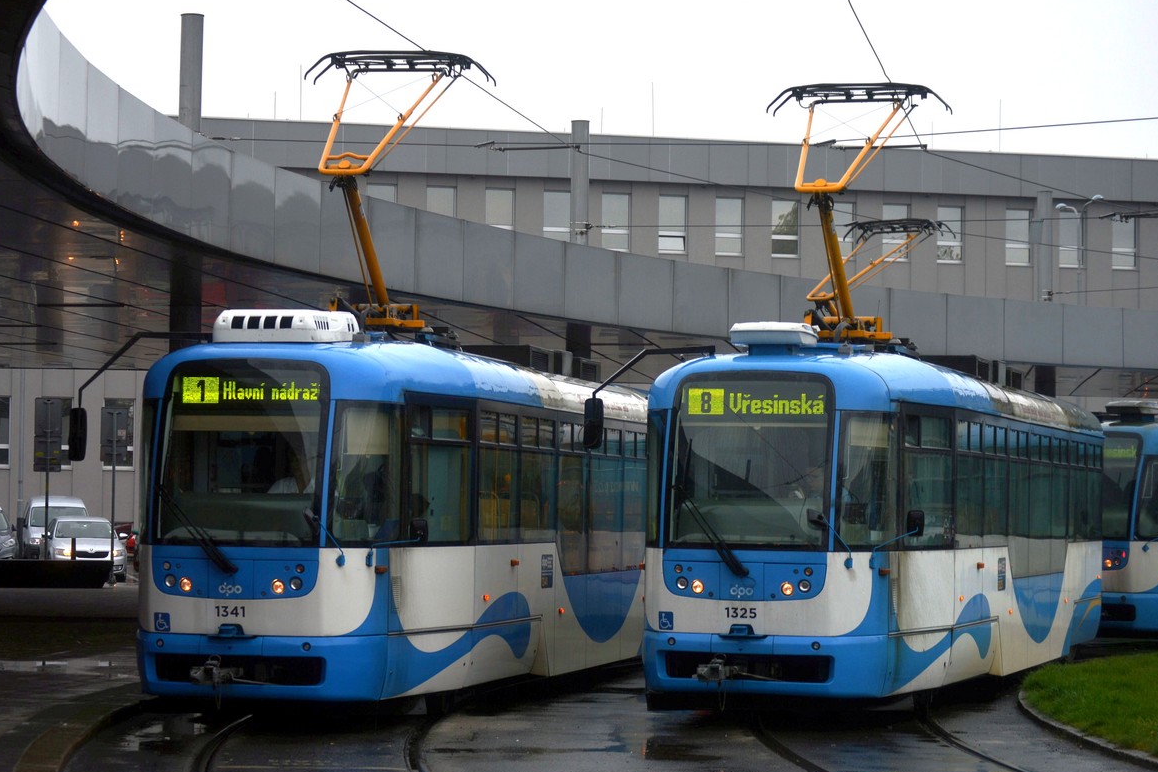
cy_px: 388
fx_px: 2751
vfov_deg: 16.0
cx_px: 573
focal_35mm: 86
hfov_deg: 23.8
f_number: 4
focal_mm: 55
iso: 200
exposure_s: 1/50
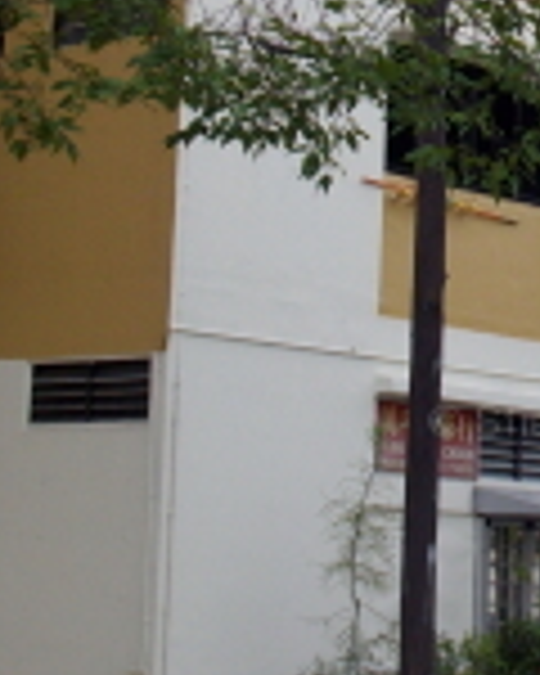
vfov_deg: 14.3
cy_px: -22
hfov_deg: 11.3
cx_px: 765
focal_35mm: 132
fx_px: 2637
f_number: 2.8
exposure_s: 1/125
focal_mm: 6.2
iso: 80
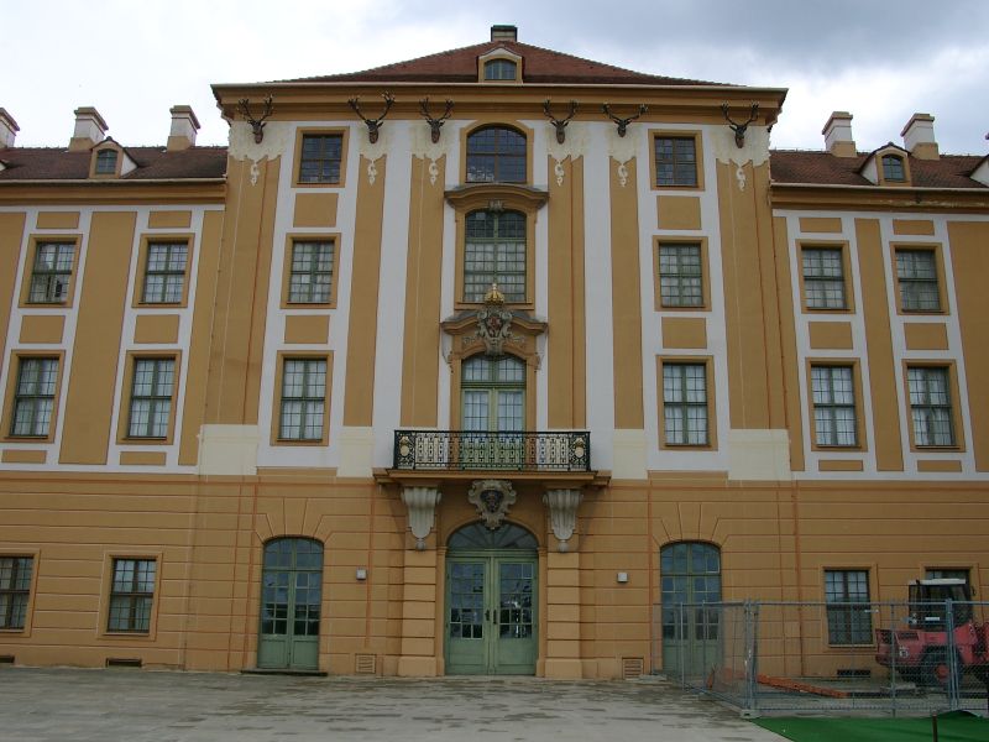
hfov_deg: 54.0
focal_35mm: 34
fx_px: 971
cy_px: 371
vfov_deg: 41.8
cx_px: 494
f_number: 4
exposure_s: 1/614
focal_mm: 7.13
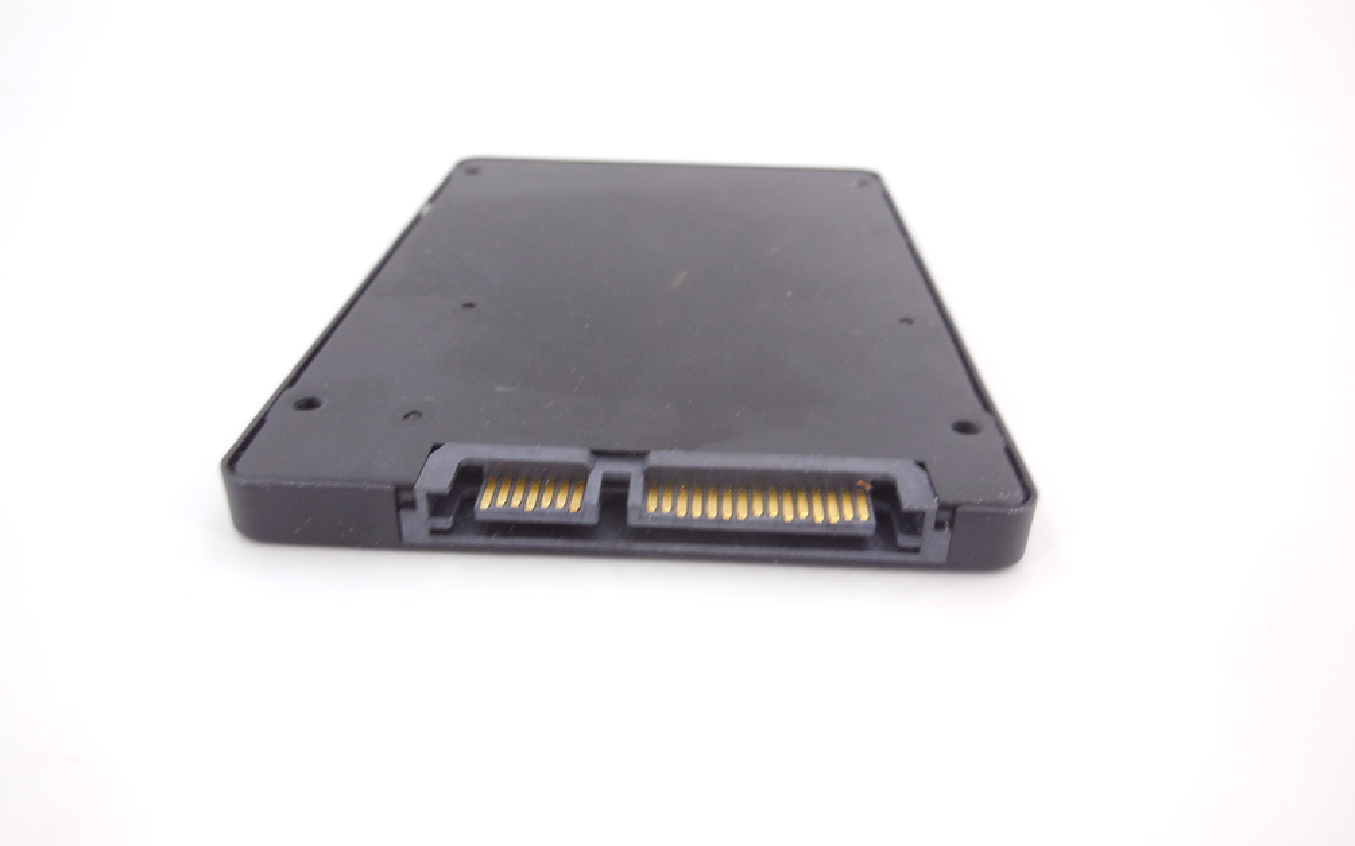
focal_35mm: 27
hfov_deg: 68.4
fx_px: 997
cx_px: 666
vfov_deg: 46.0
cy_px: 405
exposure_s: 1/30
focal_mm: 4.5
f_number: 3.1
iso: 125
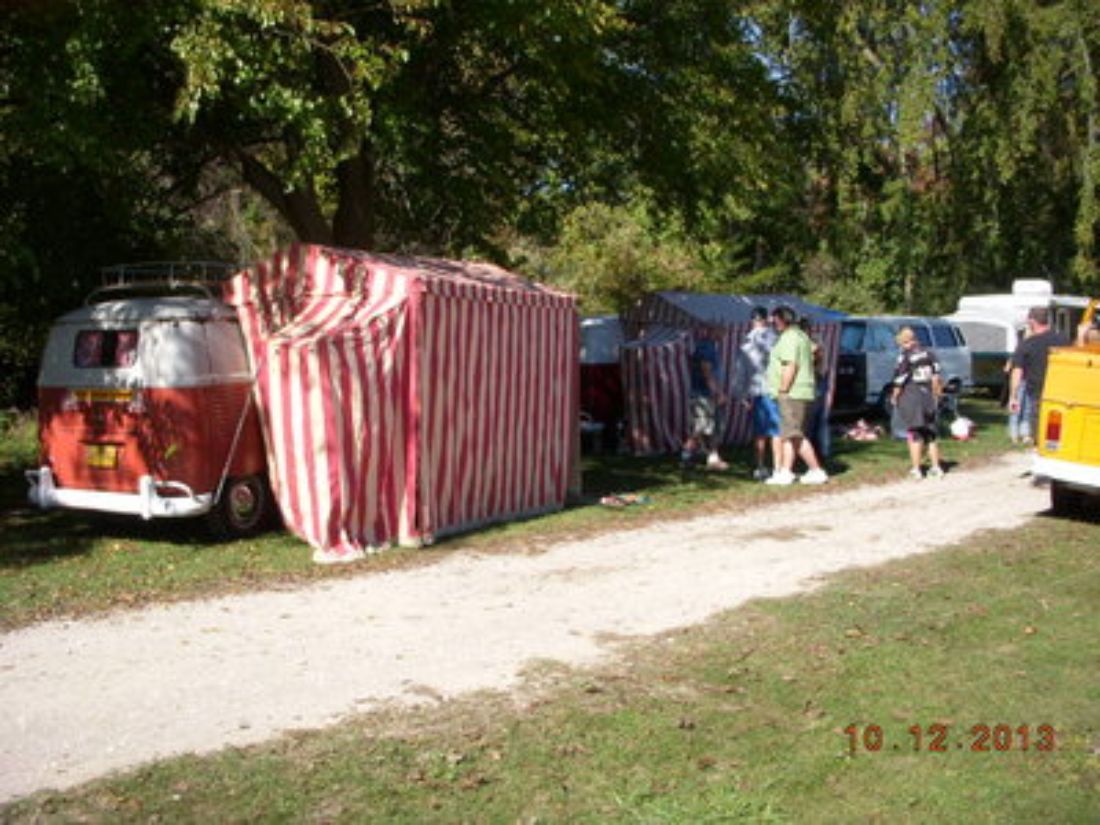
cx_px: 550
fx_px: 1208
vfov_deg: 37.7
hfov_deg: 49.0
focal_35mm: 38
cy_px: 412
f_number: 3.3
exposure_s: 1/800
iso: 100
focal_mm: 6.3
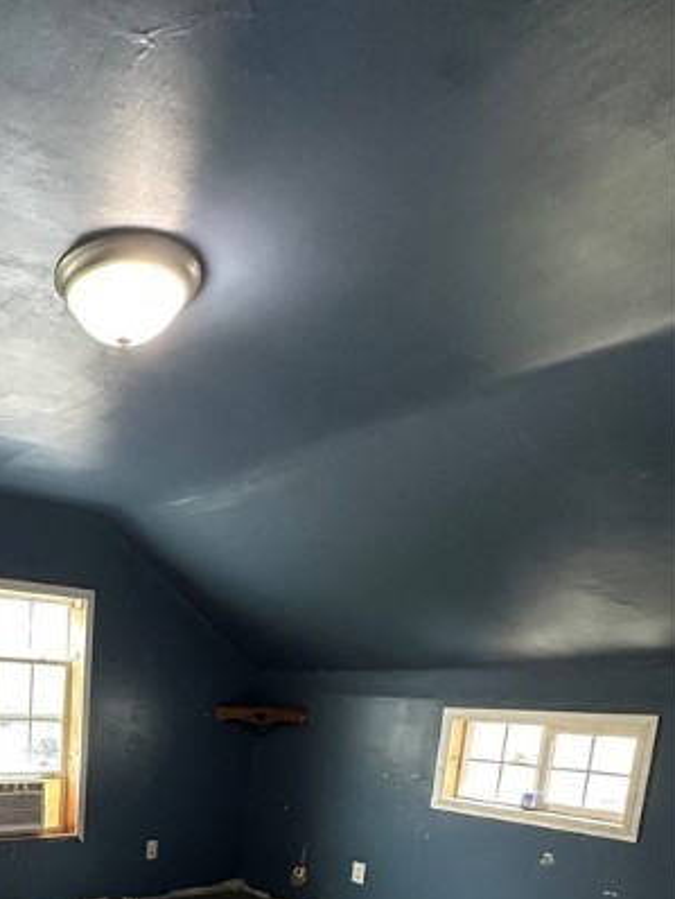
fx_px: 701
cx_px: 32
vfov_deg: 56.5
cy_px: 806
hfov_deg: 45.1
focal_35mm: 27
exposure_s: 1/60
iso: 500
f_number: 2.2
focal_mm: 2.22
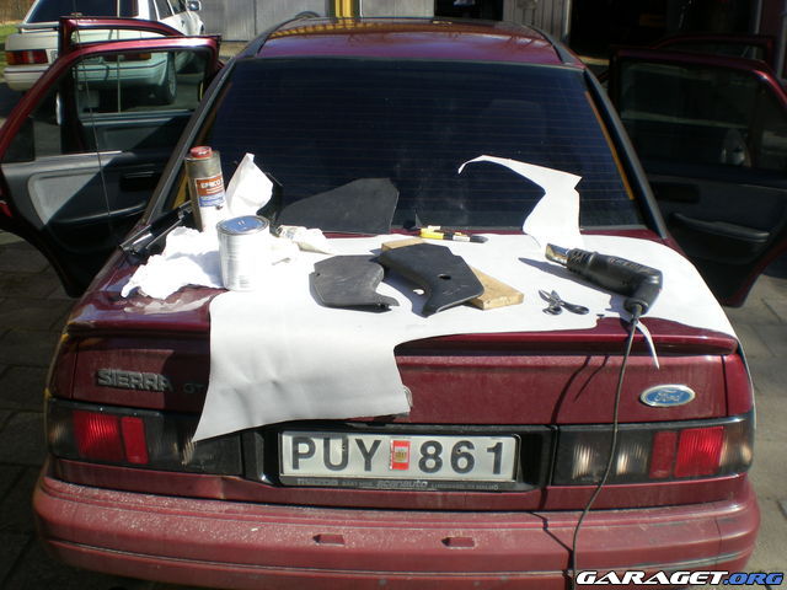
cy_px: 295
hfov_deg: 49.0
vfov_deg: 37.7
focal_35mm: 38
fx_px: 864
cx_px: 394
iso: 50
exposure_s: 1/200
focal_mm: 6.3
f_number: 4.6
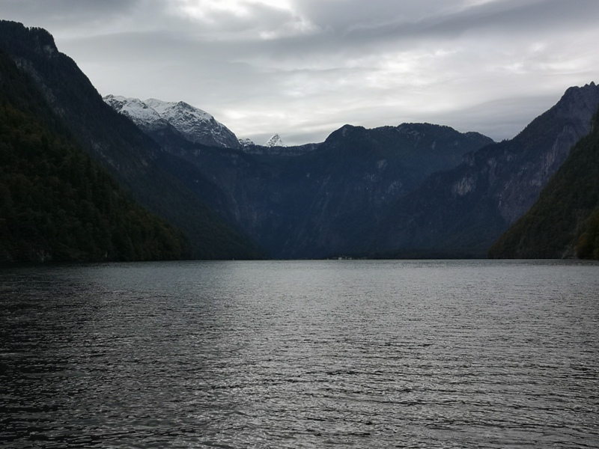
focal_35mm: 49
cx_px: 300
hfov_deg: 38.9
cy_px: 224
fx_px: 848
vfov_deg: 29.7
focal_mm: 3.95
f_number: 1.8
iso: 50
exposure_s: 1/2674
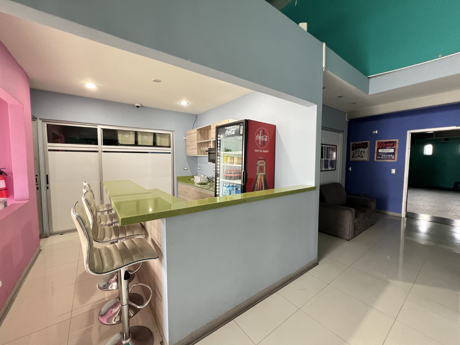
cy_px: 172
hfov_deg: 106.2
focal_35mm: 13
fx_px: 173
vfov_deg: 89.9
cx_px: 230
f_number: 1.8
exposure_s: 1/60
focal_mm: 1.57
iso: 320
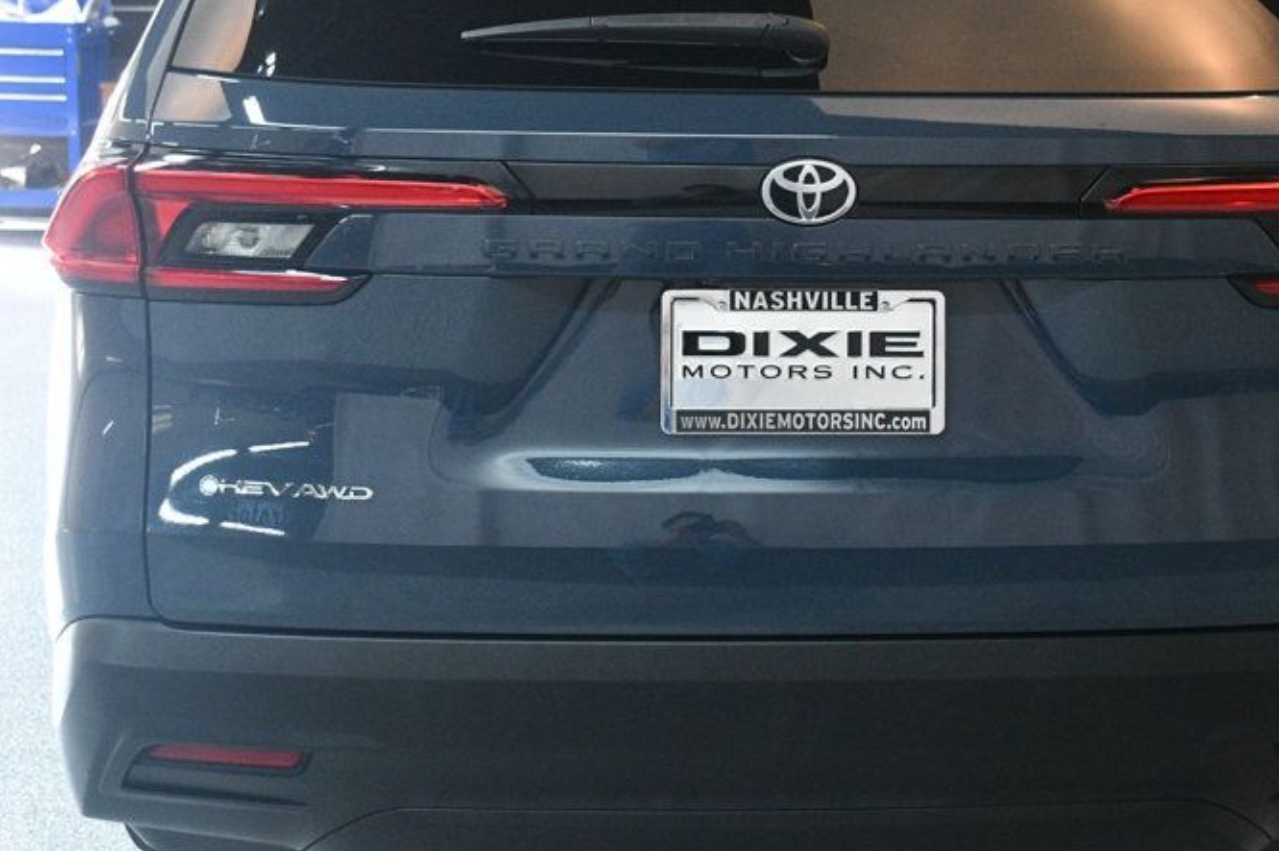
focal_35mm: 60
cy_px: 269
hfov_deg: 33.3
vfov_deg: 22.5
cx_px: 795
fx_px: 2130
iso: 2500
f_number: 3.8
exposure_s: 1/125
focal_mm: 26
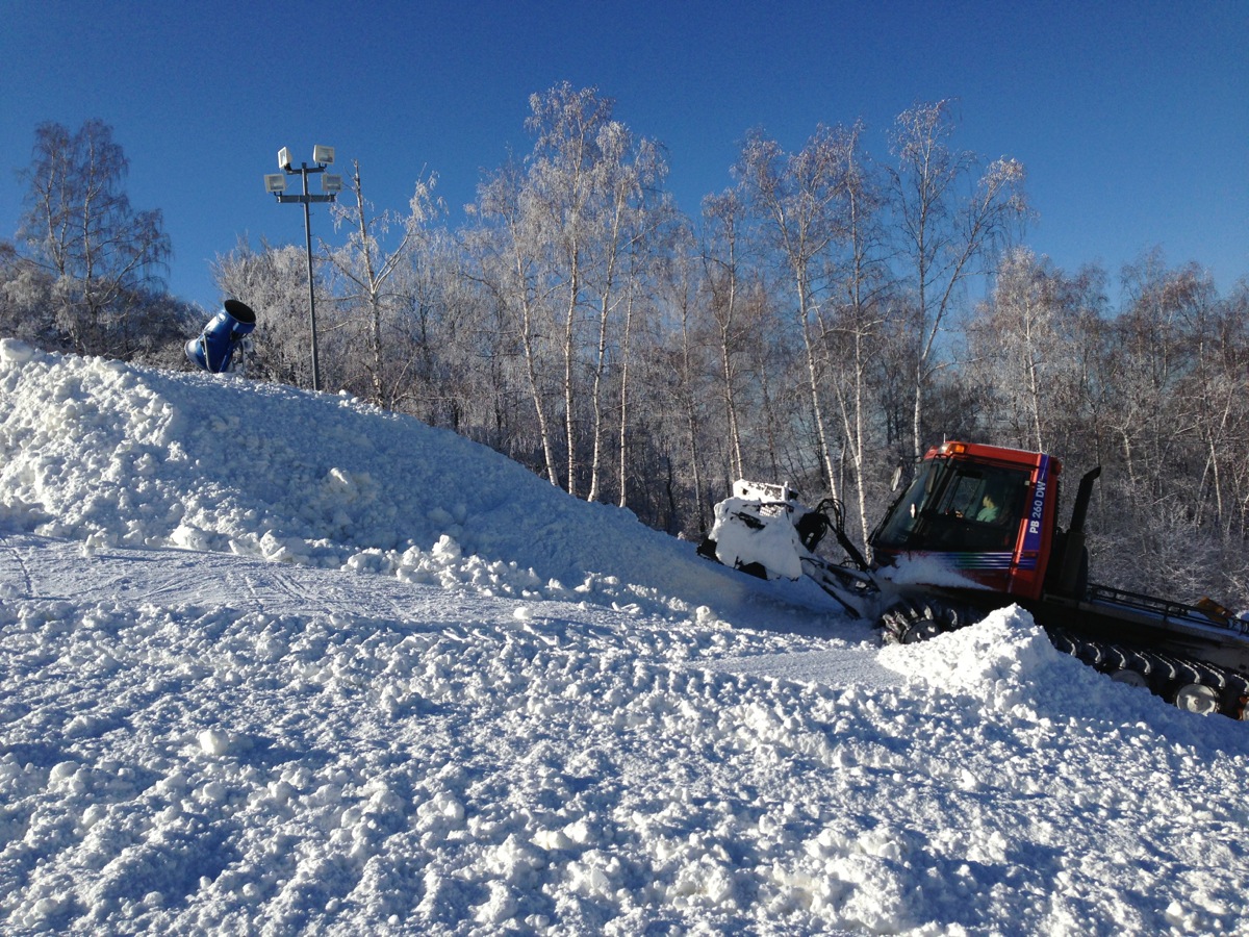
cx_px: 624
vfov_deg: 42.9
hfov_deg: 55.4
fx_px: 1191
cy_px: 468
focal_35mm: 33
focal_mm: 4.13
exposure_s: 1/2710
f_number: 2.4
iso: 50
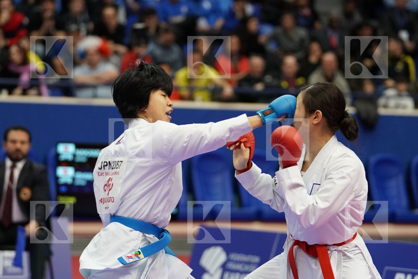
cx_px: 209
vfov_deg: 7.8
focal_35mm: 177
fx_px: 2055
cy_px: 140
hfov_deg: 11.6
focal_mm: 118
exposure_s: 1/1000
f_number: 2.8
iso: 3200
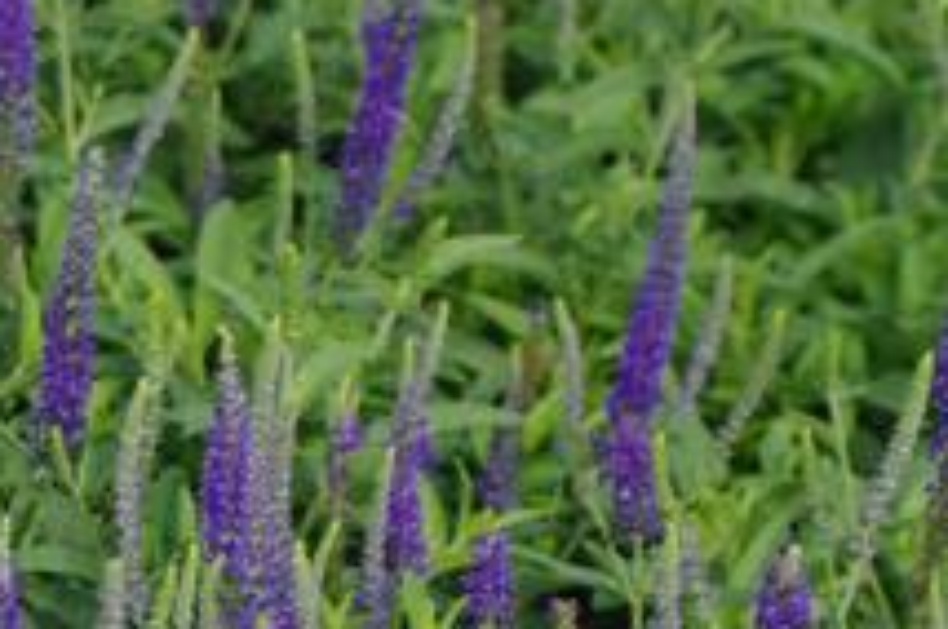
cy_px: 543
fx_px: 5890
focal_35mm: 224
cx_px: 239
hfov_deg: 9.2
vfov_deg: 6.1
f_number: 6.3
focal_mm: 80
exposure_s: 1/160
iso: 100
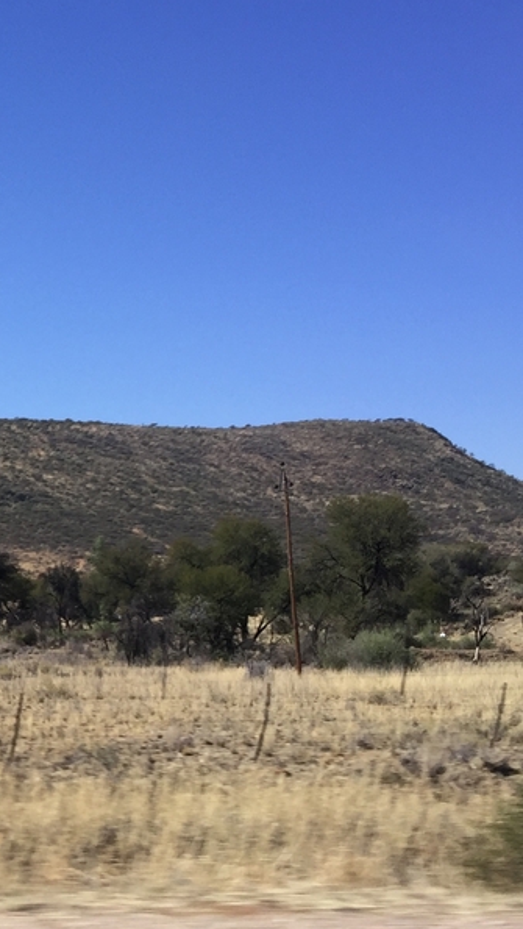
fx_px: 1675
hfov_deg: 16.6
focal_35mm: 68
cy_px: 525
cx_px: -195
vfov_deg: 31.0
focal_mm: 4.15
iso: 32
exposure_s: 1/329
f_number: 2.2
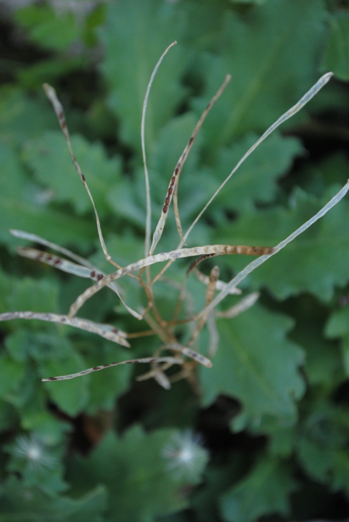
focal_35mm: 82
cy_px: 261
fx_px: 1197
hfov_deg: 16.6
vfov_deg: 24.6
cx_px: 174
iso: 400
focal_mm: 55
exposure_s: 1/60
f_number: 5.6
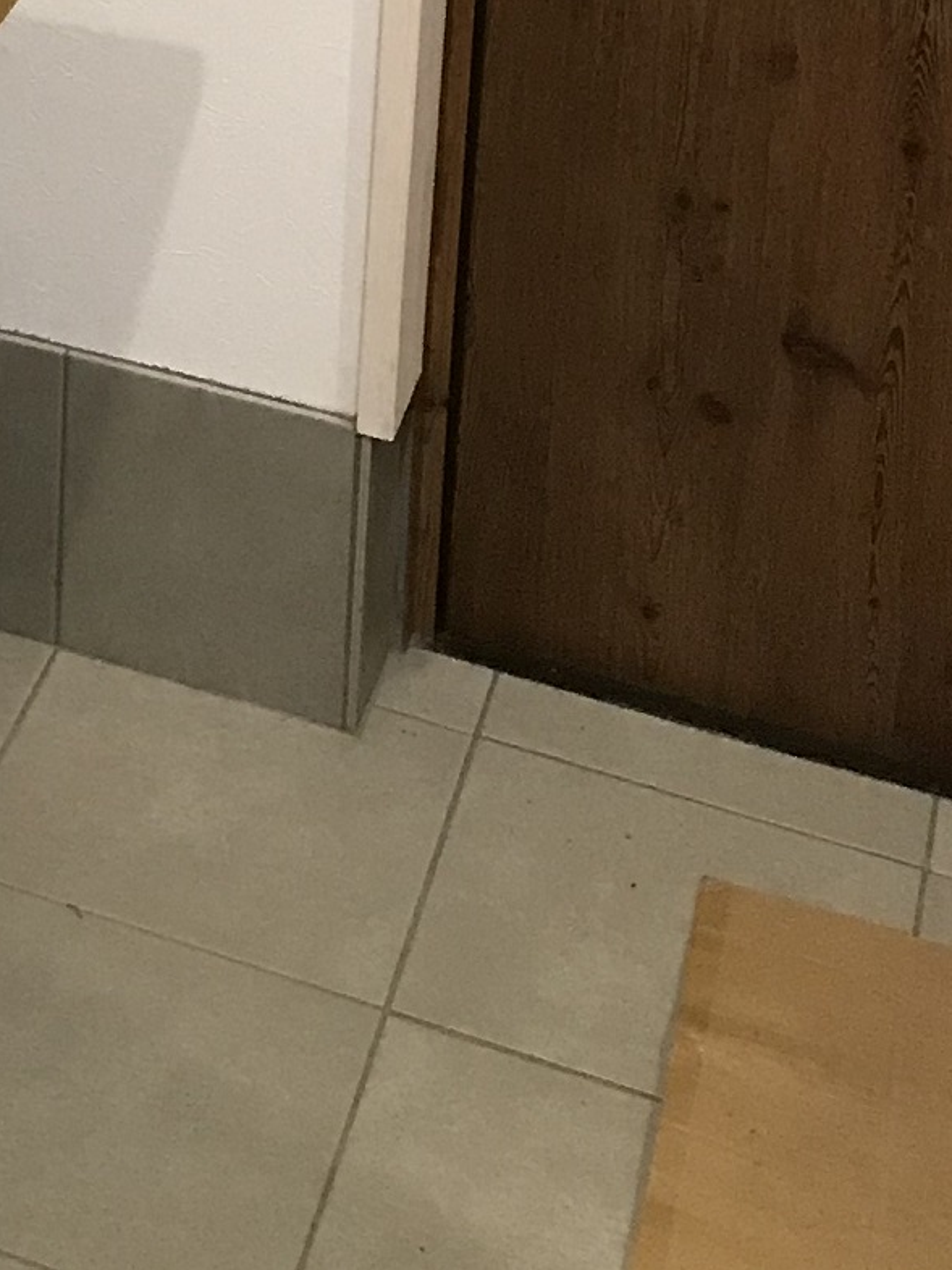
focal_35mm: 95
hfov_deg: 14.2
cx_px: -613
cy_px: -848
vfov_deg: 17.6
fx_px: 3485
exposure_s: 1/15
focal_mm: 3.99
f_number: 1.8
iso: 50
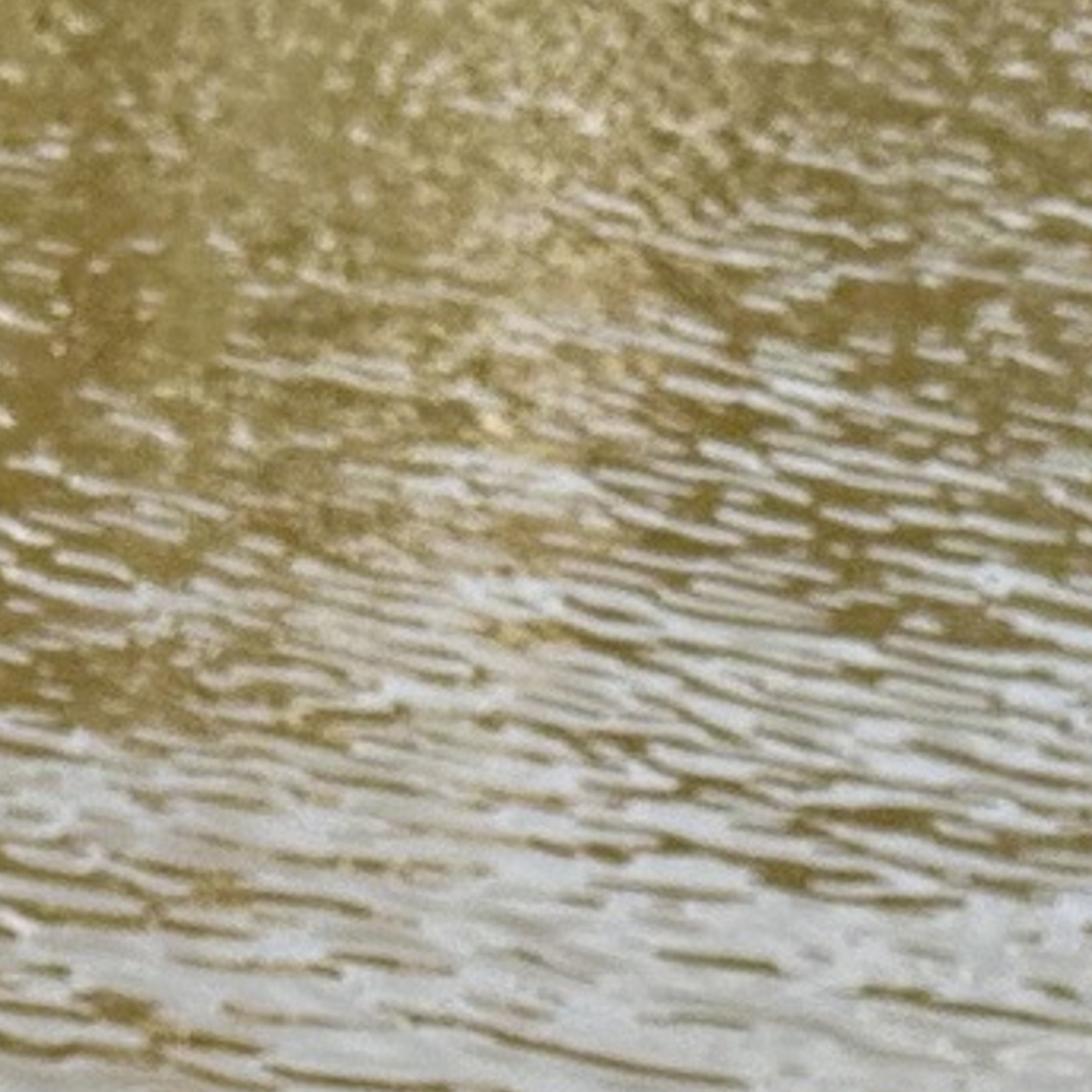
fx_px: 5496
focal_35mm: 154
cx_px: -181
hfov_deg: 11.2
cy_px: 2274
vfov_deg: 10.3
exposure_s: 1/2353
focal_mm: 6.86
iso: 80
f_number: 1.78
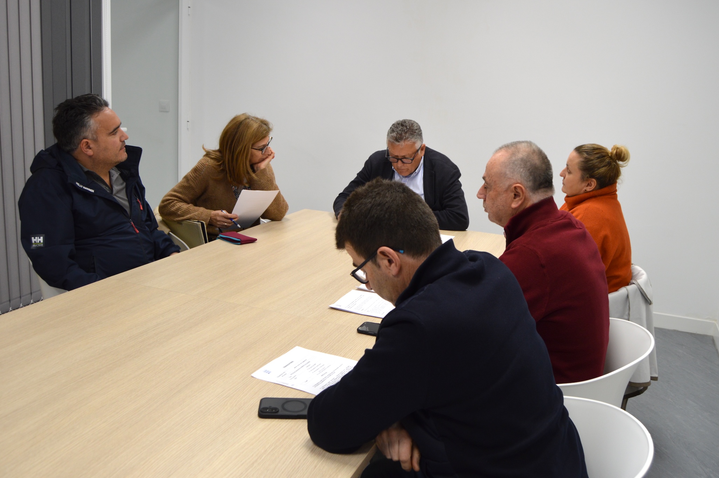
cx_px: 396
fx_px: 619
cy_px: 216
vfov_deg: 42.2
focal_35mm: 31
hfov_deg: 60.2
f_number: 4.5
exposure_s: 1/80
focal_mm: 18
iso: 400
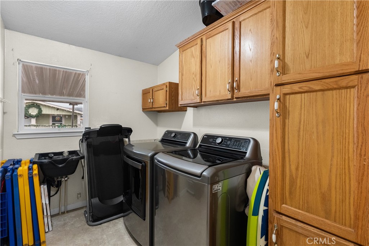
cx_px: 184
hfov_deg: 96.7
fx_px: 164
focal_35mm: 16
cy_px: 123
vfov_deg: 73.8
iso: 2000
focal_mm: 16
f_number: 9
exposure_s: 1/13
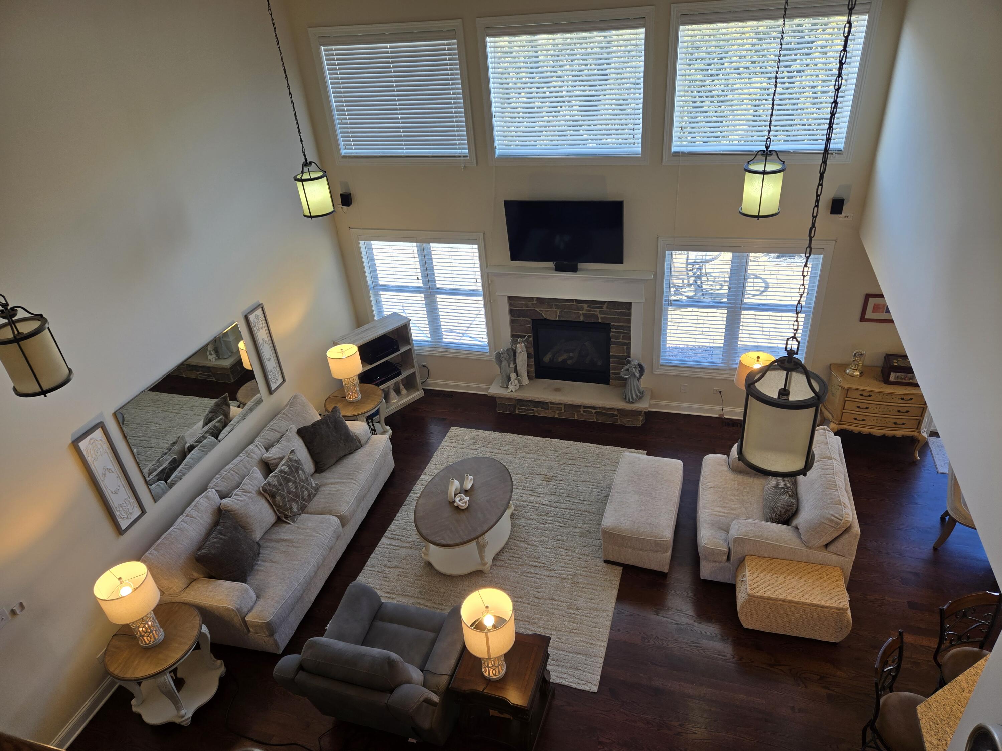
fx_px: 666
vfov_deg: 58.9
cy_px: 376
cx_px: 501
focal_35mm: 23
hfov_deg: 73.9
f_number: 1.8
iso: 32
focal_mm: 5.4
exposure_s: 1/120
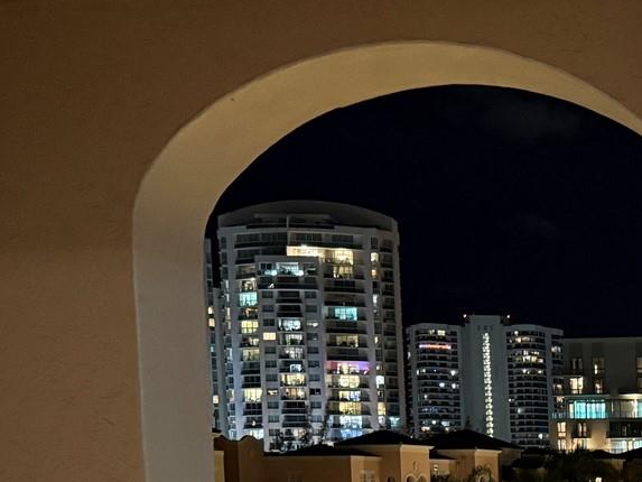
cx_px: 860
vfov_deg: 20.5
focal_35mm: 67
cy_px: 585
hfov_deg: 24.7
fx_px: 1243
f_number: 1.78
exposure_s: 1/30
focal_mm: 6.76
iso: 1000
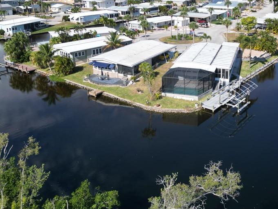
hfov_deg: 50.5
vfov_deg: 38.8
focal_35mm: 36
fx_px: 289
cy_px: 56
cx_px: 183
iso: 120
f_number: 1.7
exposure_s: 1/3200
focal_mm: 6.72
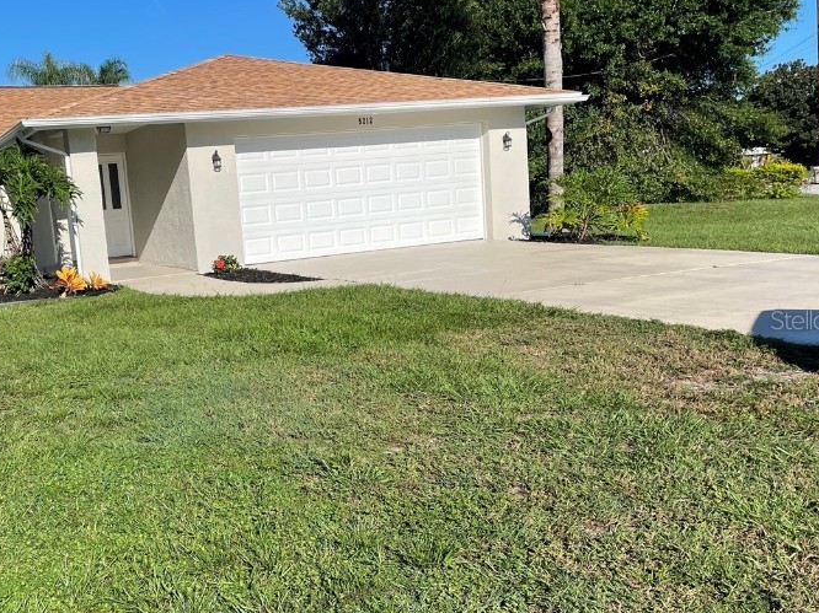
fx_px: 946
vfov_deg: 35.9
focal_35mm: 40
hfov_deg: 45.9
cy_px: 319
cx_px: 257
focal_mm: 4.2
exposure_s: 1/3401
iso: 32
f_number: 1.6
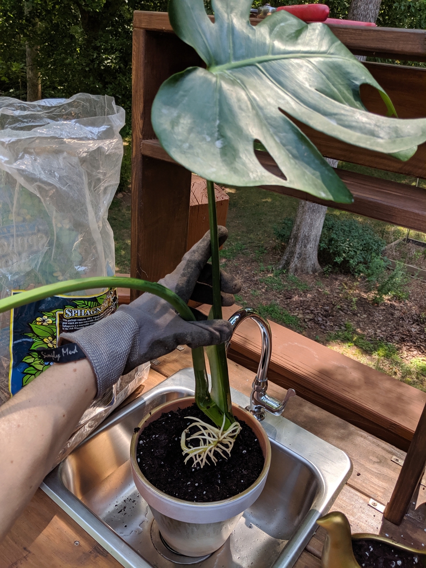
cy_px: 284
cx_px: 213
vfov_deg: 65.3
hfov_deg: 51.4
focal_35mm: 27
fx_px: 443
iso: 54
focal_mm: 4.44
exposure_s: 1/835
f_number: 1.8
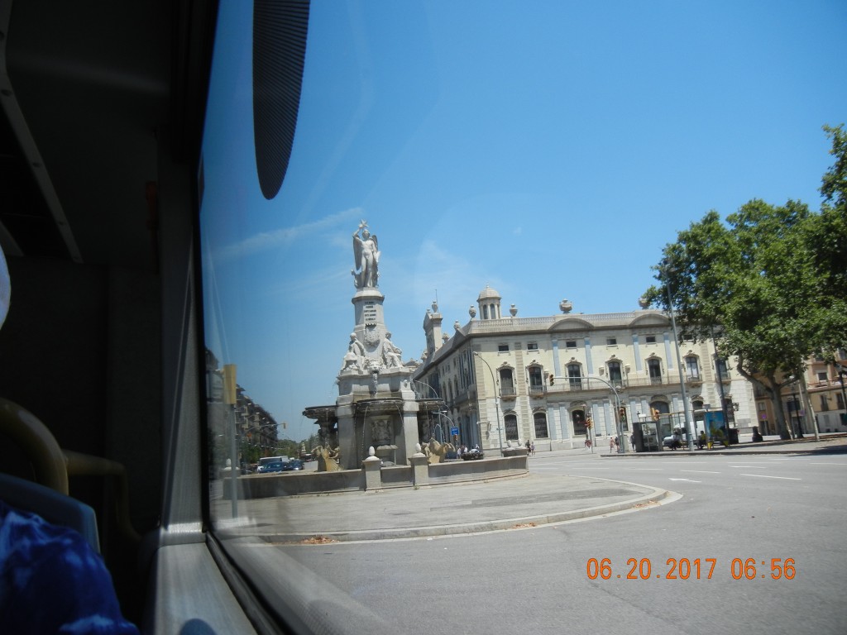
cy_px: 318
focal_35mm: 30
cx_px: 424
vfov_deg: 46.8
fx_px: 734
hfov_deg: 60.0
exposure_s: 1/354
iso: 160
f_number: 7
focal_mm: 5.4
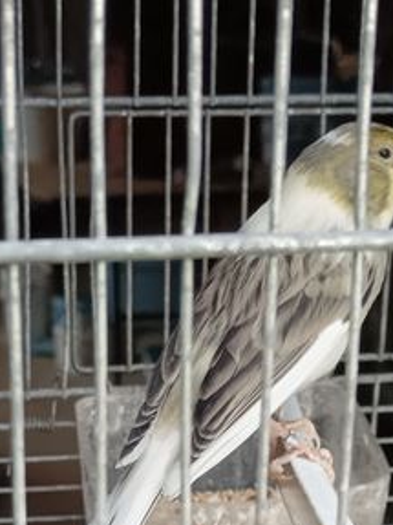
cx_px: 143
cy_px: 501
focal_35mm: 94
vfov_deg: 20.3
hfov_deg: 15.7
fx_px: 1424
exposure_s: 1/900
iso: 1403
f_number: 1.9
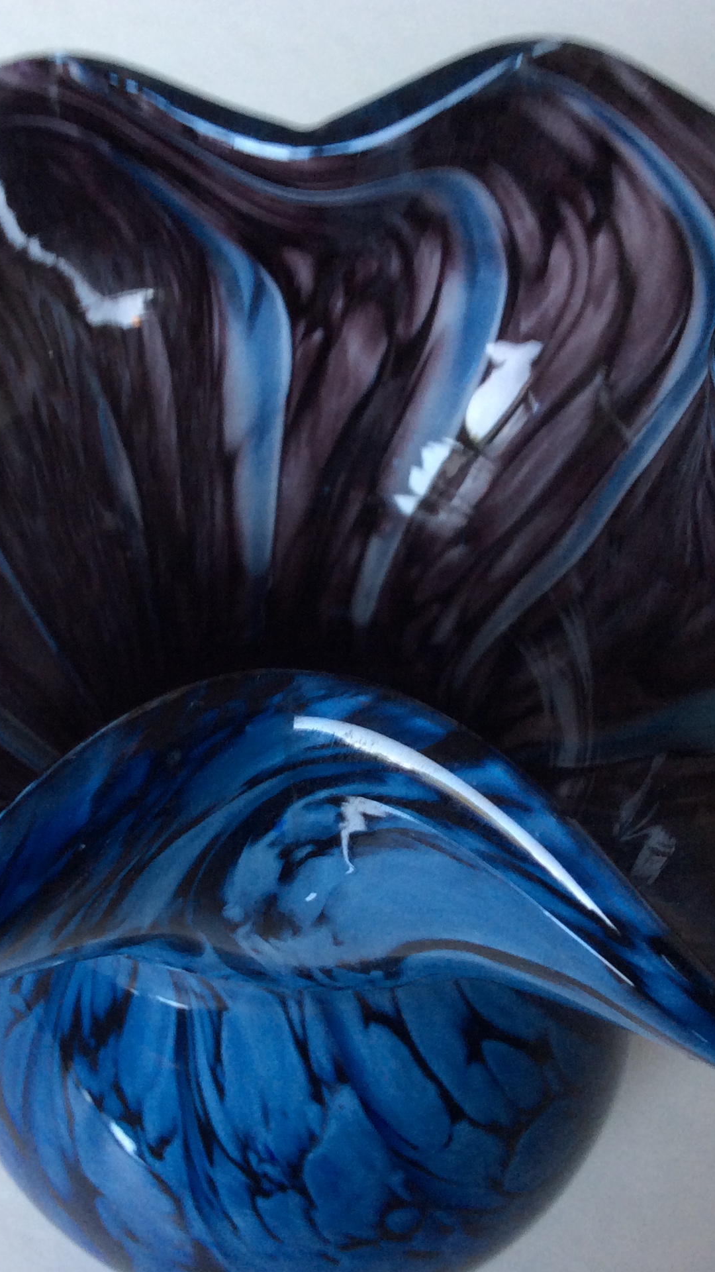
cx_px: 213
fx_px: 1584
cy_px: 636
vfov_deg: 43.7
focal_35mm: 47
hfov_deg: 25.2
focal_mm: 3.3
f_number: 2.4
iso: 50
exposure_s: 1/25
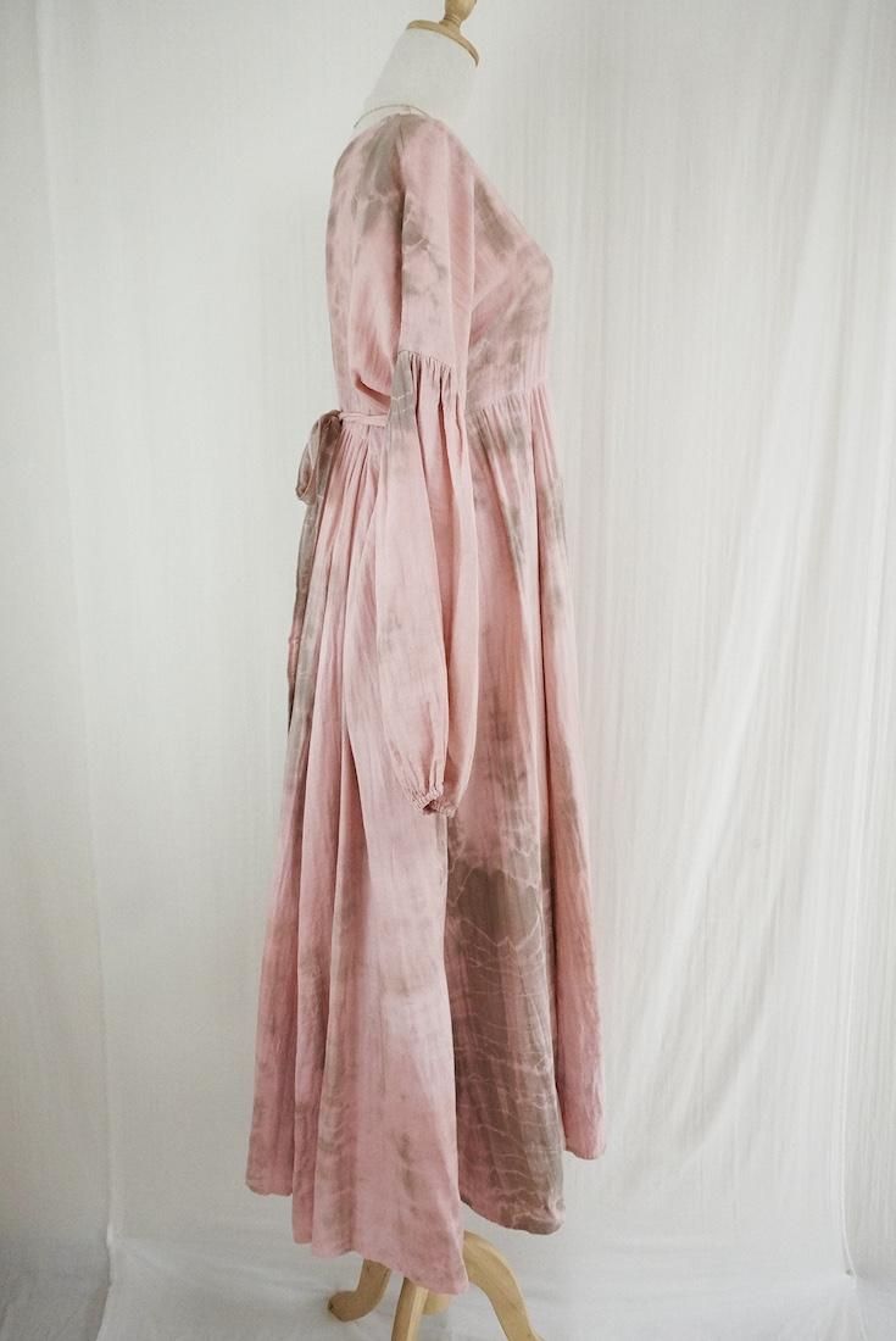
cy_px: 670
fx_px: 1006
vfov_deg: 67.3
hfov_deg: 48.0
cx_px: 448
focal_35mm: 27
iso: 6400
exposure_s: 1/800
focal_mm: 18
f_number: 6.3
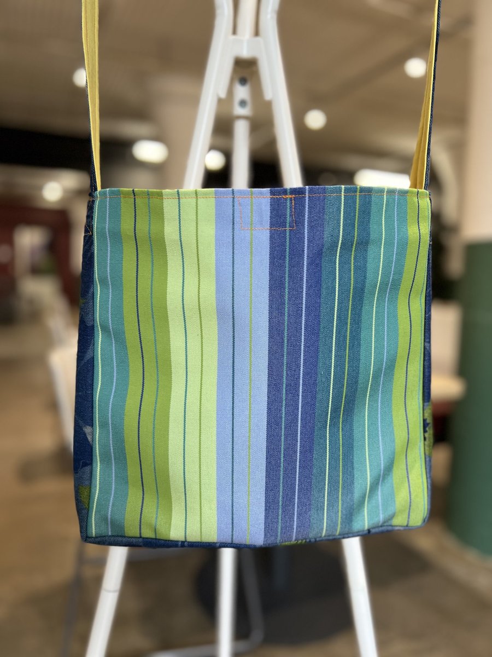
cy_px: 328
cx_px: 246
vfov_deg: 67.3
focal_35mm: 26
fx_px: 493
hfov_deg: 53.1
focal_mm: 5.7
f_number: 1.5
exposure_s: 1/60
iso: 100
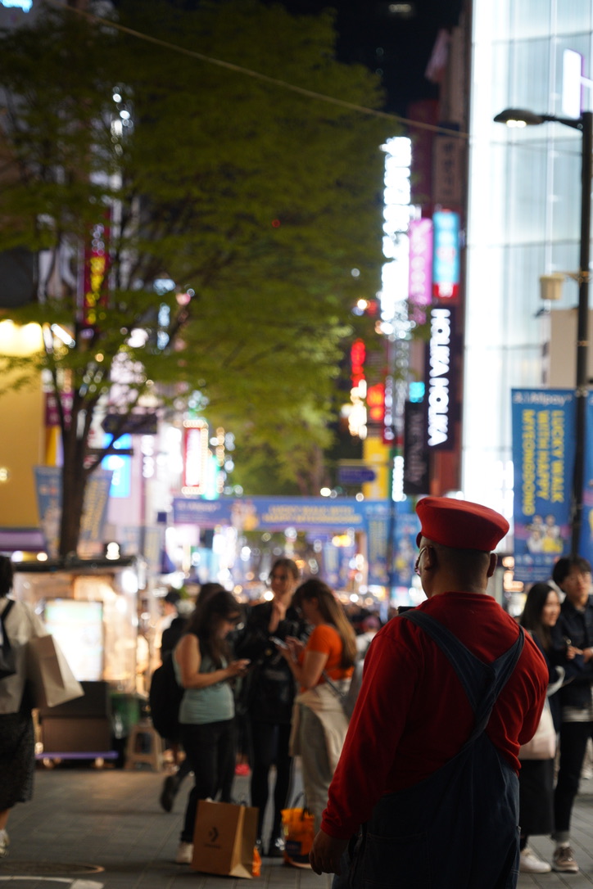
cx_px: 296
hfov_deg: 11.1
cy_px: 444
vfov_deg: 16.5
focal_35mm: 124
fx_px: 3064
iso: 2000
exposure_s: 1/60
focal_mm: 124
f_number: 6.3
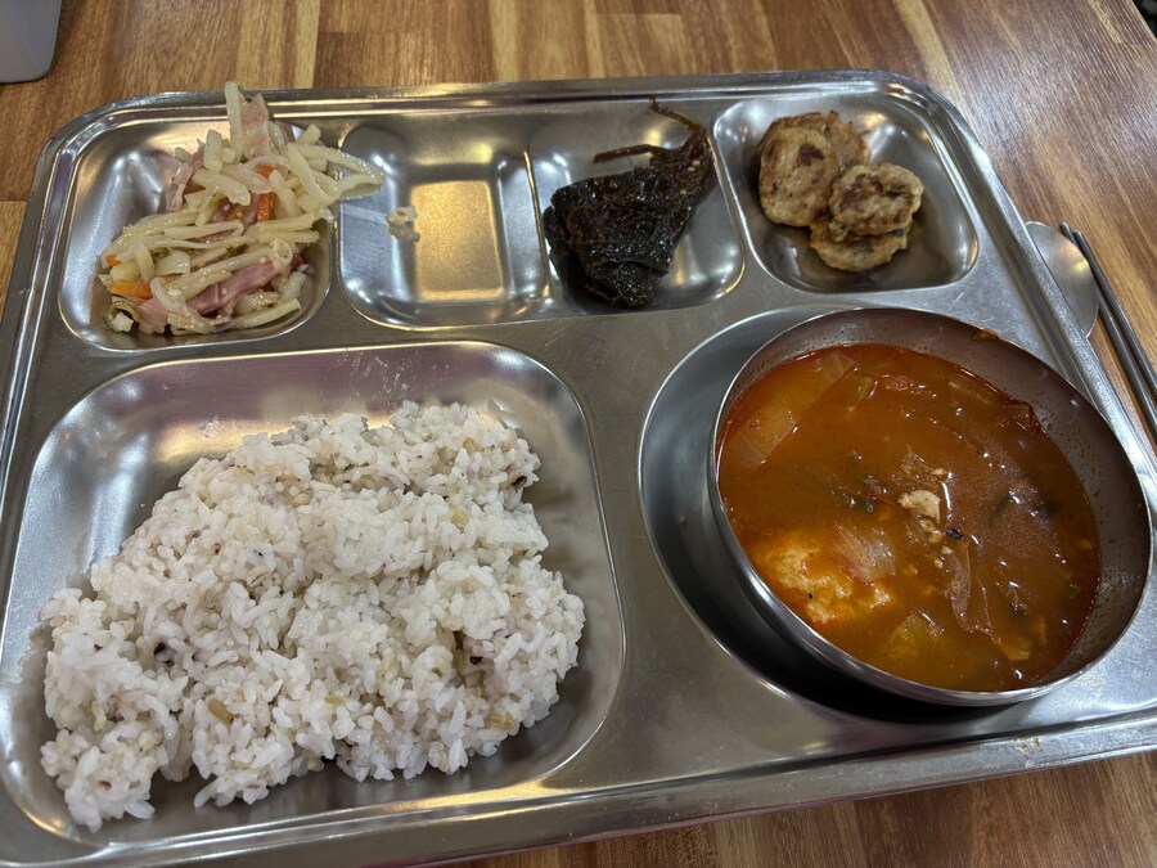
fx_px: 869
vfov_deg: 53.1
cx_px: 578
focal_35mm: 26
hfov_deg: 67.3
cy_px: 434
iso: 125
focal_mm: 5.96
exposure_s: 1/60
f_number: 1.6
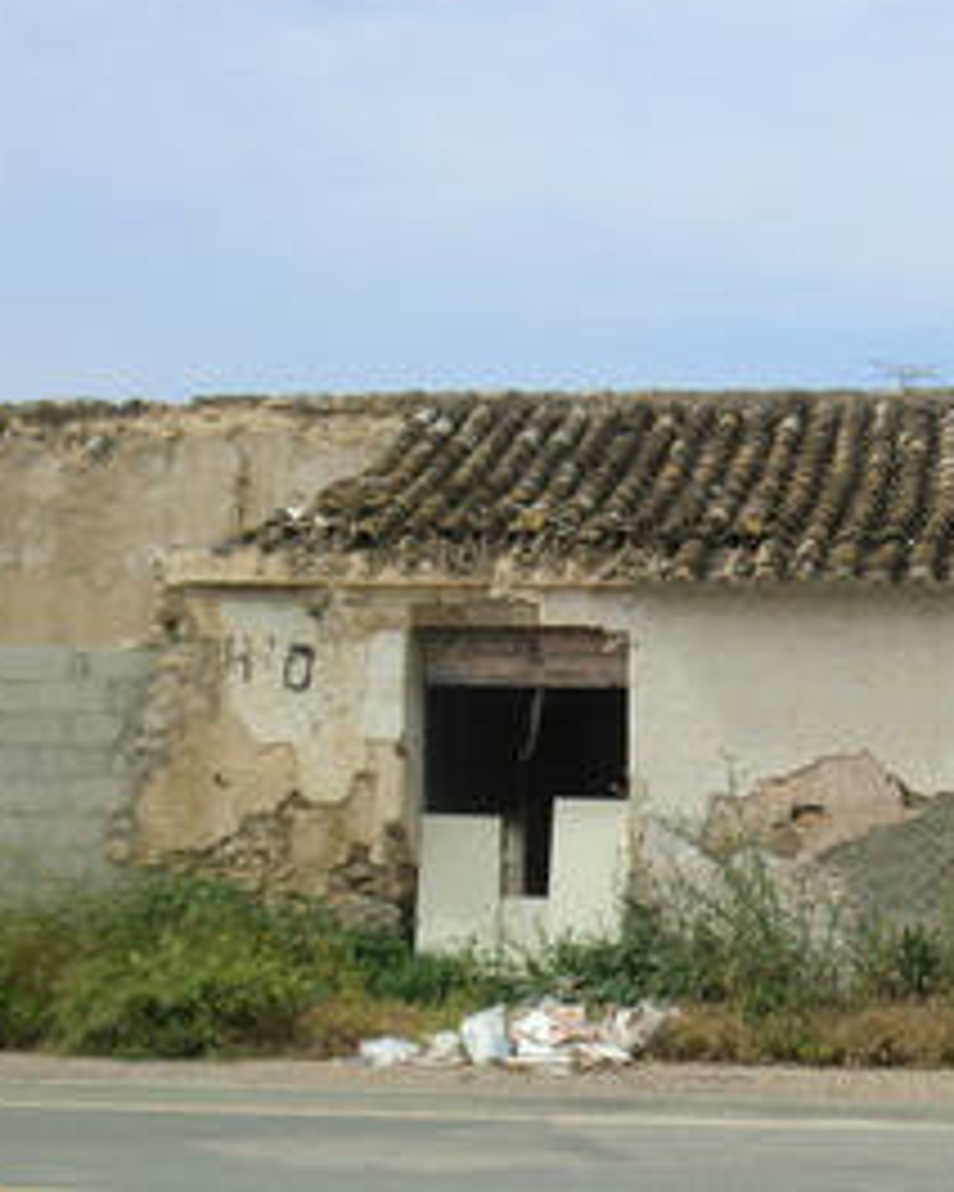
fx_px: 3106
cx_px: 752
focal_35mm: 88
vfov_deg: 21.7
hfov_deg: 17.3
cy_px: 708
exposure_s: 1/1000
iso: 64
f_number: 3.7
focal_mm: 9.3
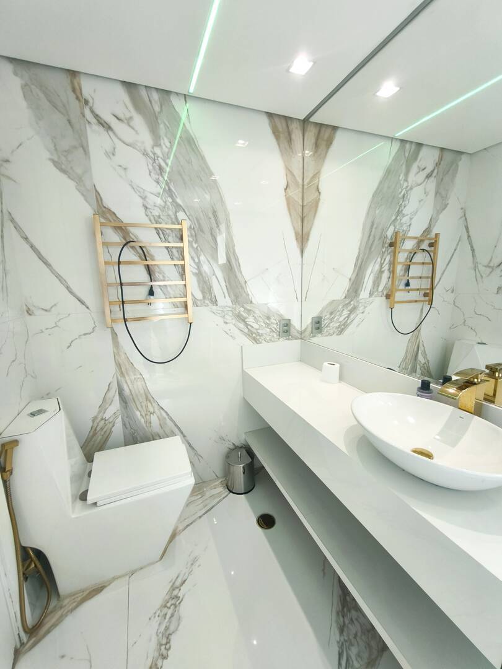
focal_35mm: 15
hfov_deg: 81.7
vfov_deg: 98.2
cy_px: 334
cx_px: 251
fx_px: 290
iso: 125
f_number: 2.2
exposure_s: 1/60
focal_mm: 1.91
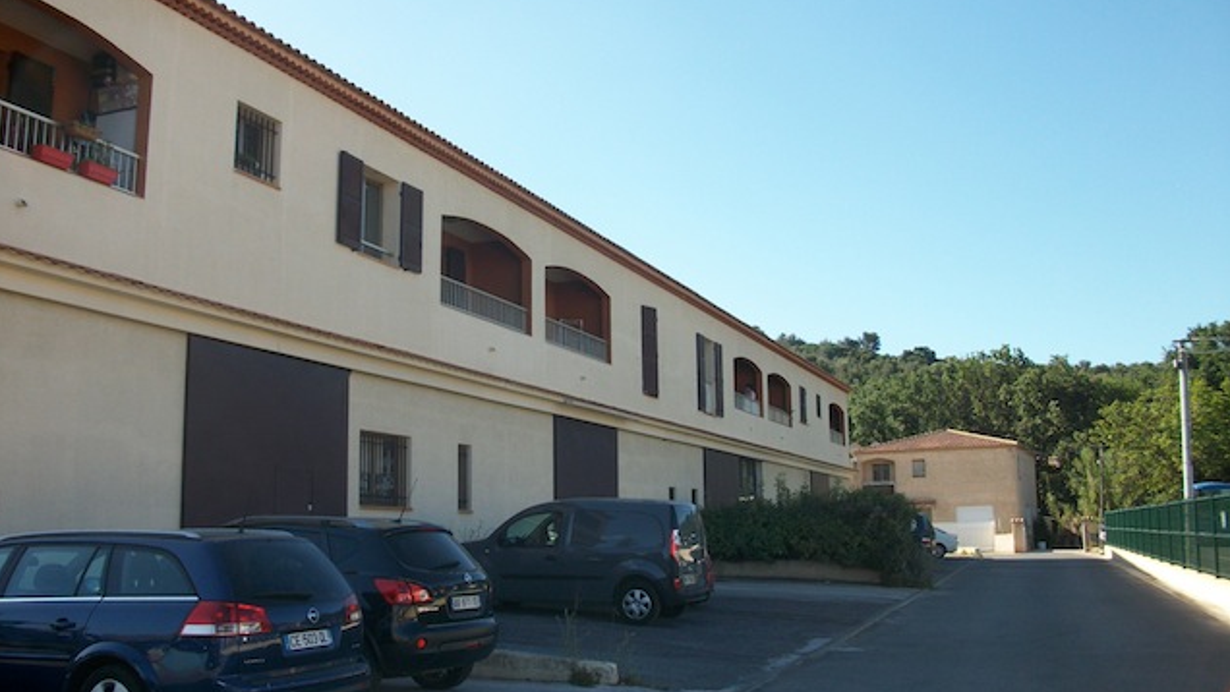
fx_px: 1109
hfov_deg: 58.0
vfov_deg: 34.7
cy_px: 327
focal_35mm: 34
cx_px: 613
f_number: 8.8
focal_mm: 5.7
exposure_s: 1/77.4
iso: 80
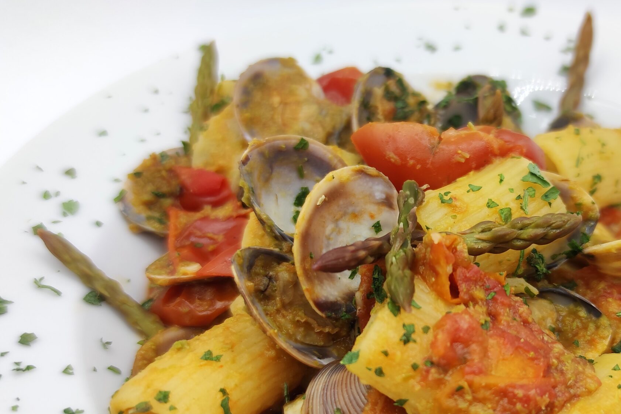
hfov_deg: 49.4
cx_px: 437
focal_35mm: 38
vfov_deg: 34.8
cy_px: 268
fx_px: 655
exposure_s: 1/531
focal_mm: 6.72
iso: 100
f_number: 1.69
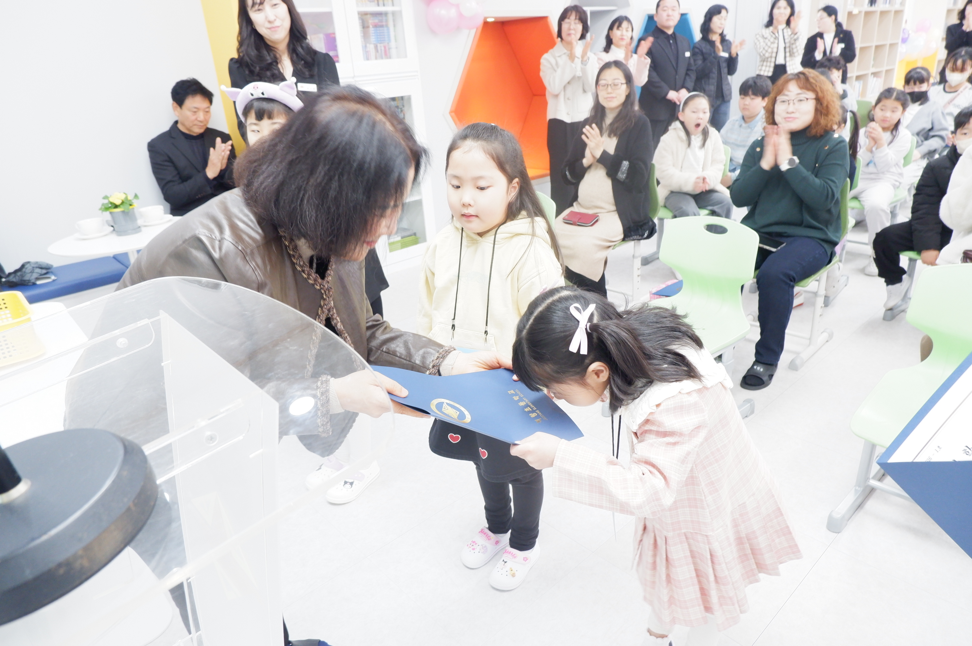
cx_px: 486
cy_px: 323
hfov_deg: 76.1
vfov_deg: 55.0
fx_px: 620
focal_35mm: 23
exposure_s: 1/70
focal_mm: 15.2
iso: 2000
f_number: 4
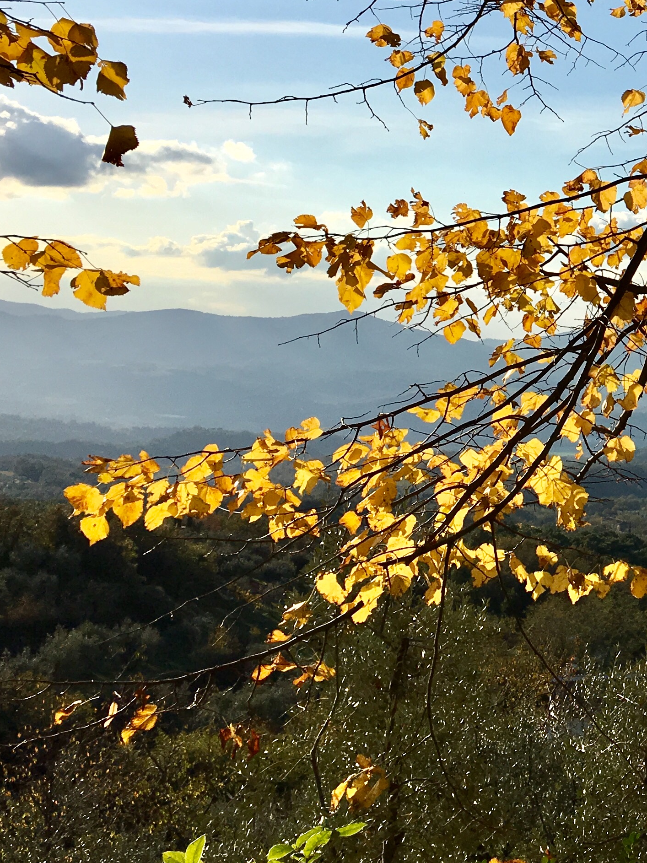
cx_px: 850
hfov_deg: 21.3
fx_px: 1545
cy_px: 200
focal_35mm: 62
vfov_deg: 30.6
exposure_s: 1/3077
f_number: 2.2
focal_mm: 4.15
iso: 25
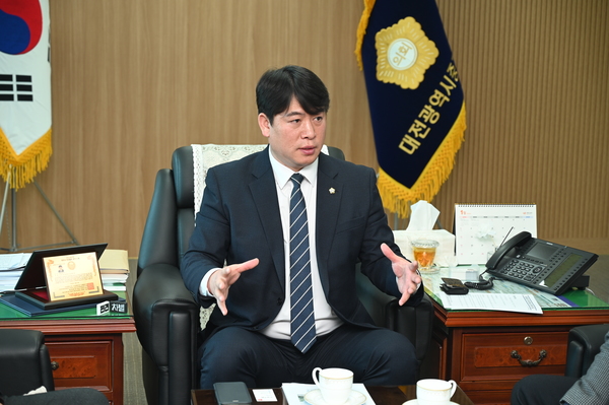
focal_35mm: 70
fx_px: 1183
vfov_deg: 19.4
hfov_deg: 28.9
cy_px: 202
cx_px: 304
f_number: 4
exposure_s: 1/60
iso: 280
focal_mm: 70
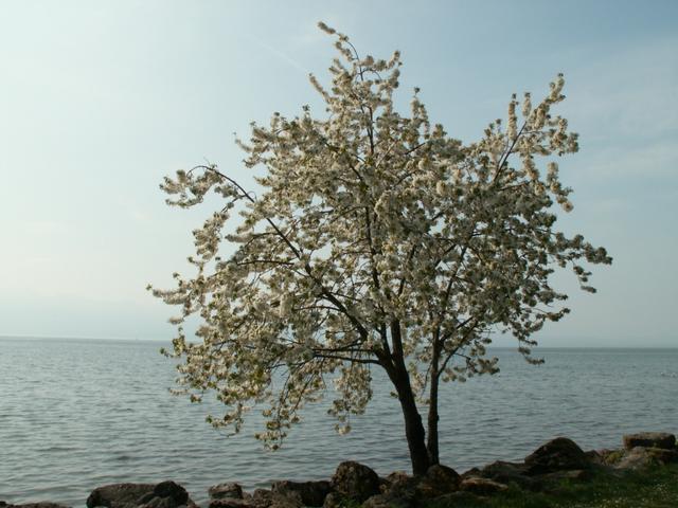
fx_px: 686
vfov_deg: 40.7
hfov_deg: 52.6
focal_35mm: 35
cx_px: 339
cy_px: 254
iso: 50
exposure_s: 1/250
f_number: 8
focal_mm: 5.86
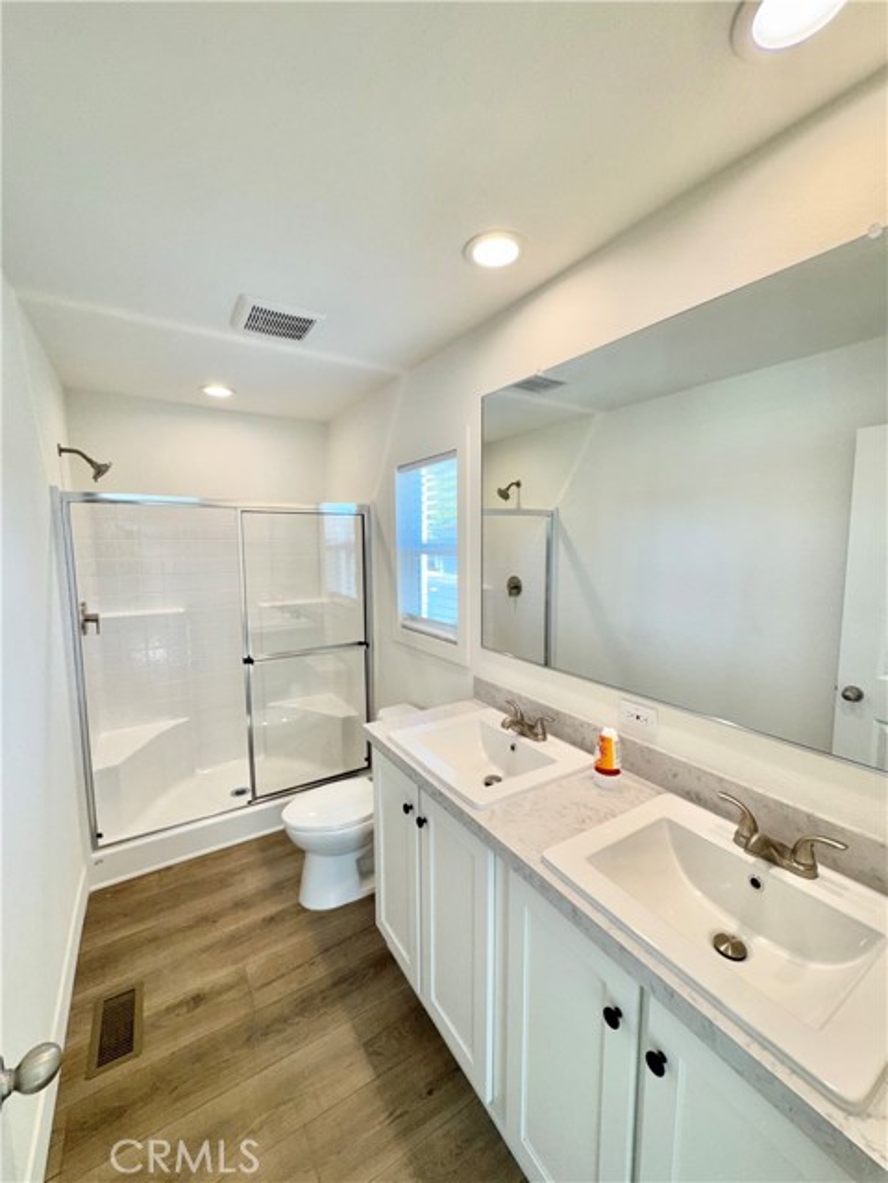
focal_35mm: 14
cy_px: 592
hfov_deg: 85.7
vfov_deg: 102.1
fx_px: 479
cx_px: 444
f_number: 2.2
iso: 50
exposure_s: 1/120
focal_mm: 2.22
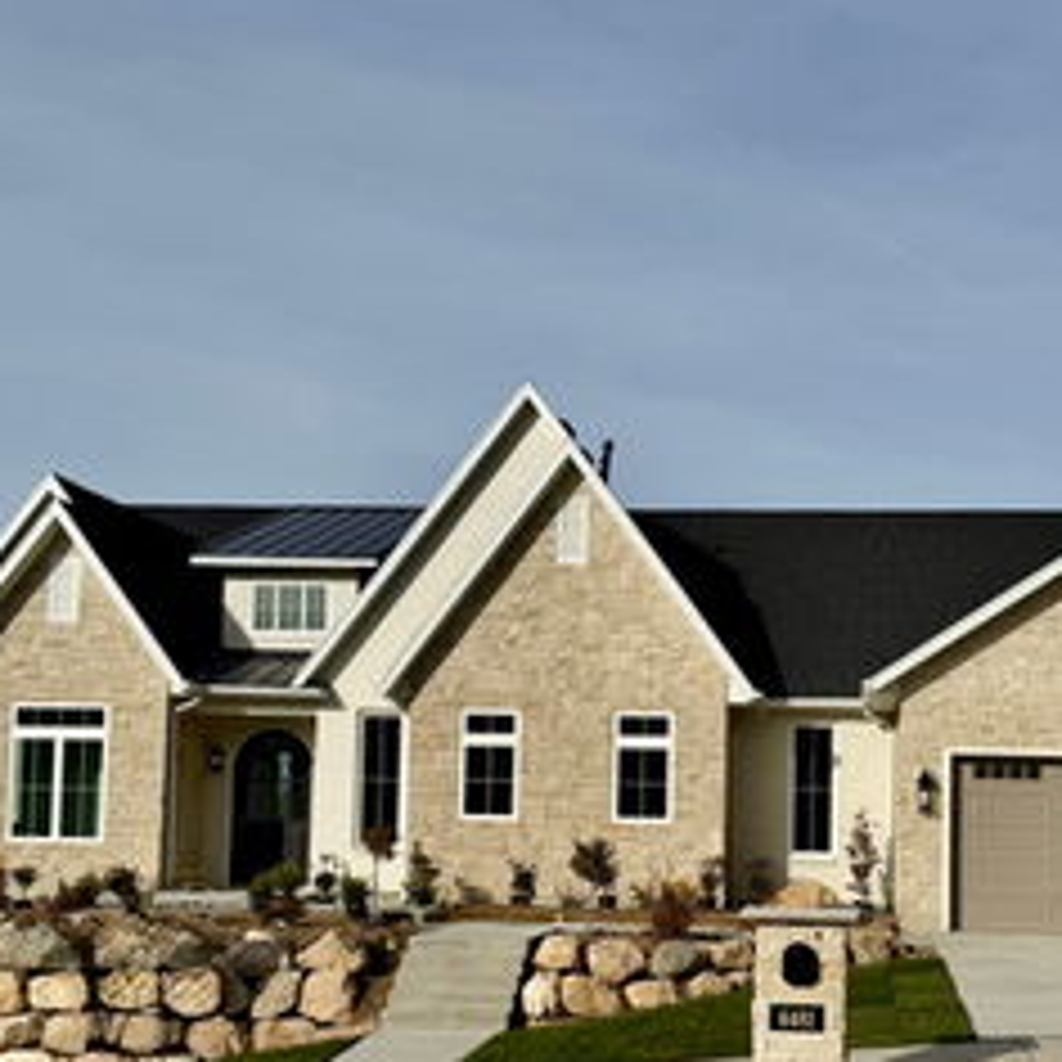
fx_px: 1597
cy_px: 634
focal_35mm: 46
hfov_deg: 36.2
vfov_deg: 36.7
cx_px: 752
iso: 80
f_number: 1.78
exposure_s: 1/9009
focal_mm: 6.76
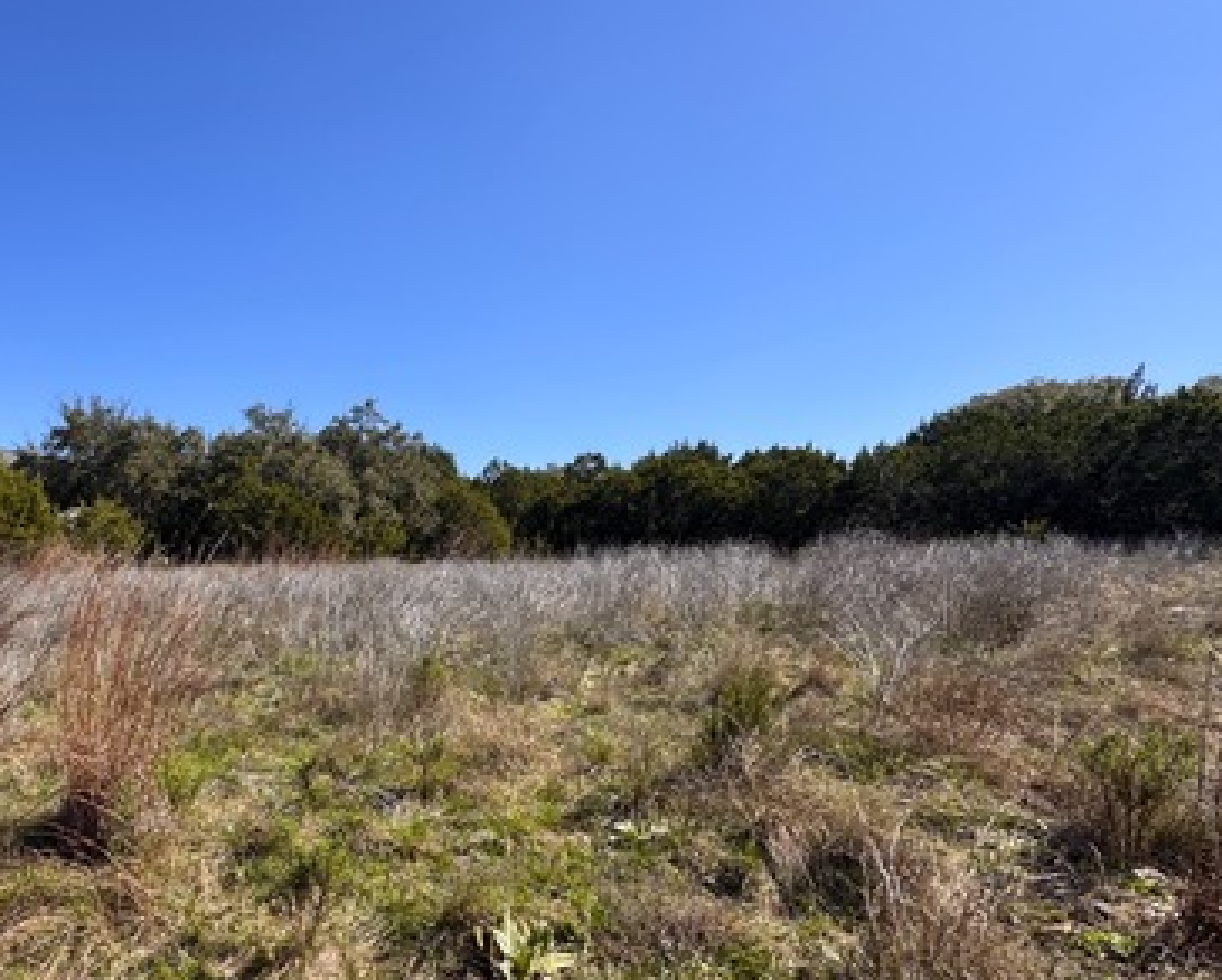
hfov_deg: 65.9
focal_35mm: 24
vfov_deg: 58.5
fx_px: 869
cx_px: 306
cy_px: 571
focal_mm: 2.22
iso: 50
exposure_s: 1/1506
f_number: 2.2
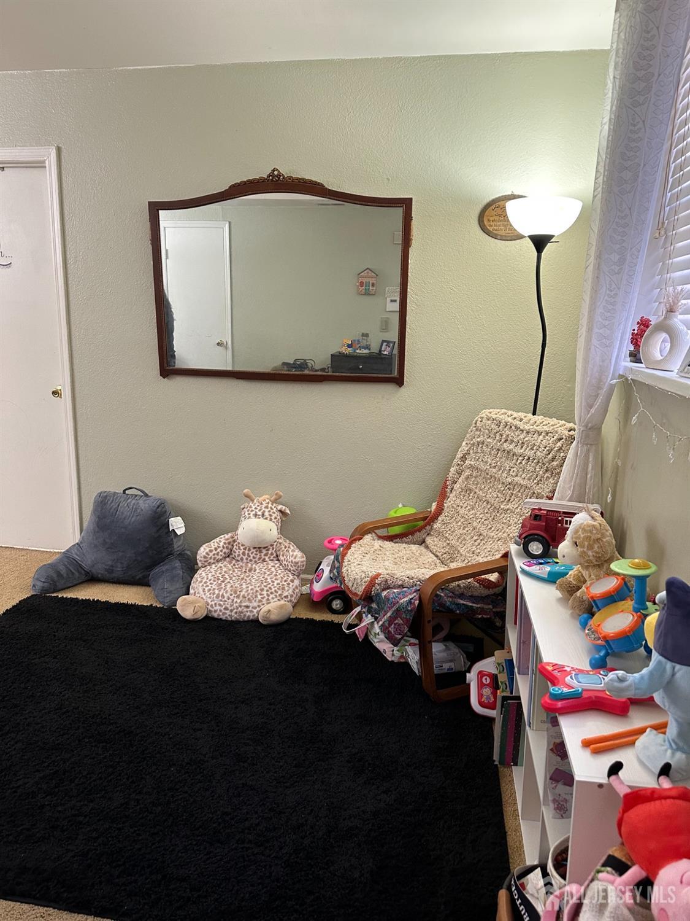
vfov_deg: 71.6
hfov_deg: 56.8
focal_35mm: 24
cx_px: 345
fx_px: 638
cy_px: 460
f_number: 1.78
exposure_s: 1/60
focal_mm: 6.86
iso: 250
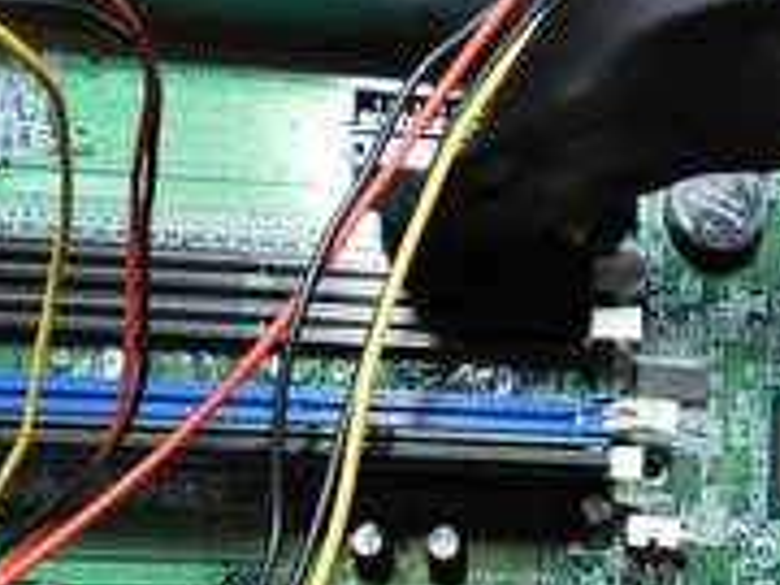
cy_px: 624
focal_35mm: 51
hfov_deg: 36.4
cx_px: 602
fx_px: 1149
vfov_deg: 26.6
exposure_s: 1/30
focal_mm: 4
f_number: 3
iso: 360
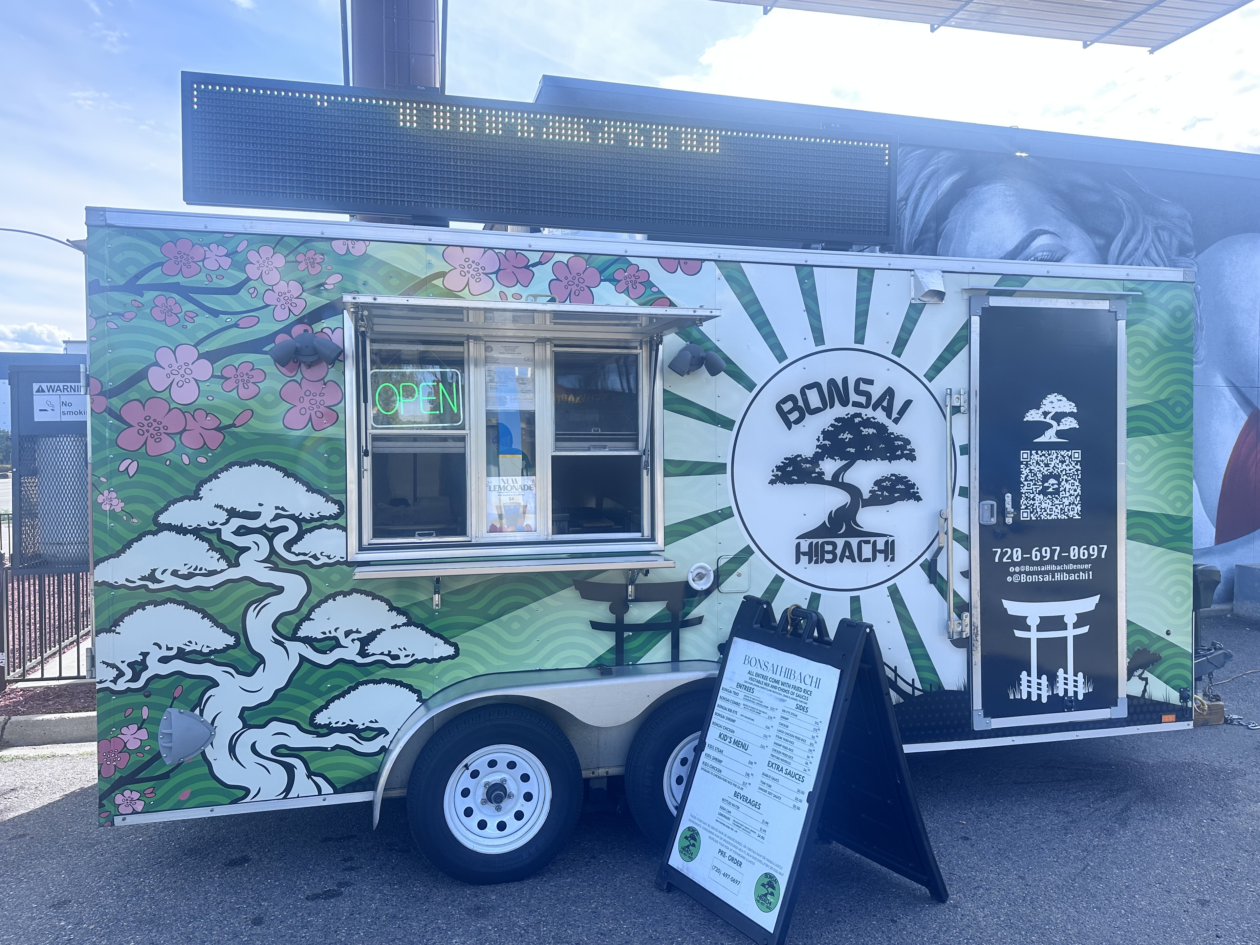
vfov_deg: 53.1
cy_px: 479
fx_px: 946
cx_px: 661
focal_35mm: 26
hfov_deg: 67.3
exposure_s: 1/1473
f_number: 1.78
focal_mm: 6.86
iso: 80
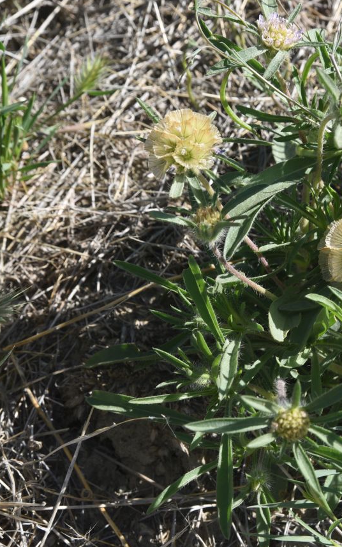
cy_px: 274
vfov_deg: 24.4
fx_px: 1267
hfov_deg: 15.0
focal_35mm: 85
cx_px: 366
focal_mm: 55
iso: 125
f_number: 11
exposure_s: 1/125
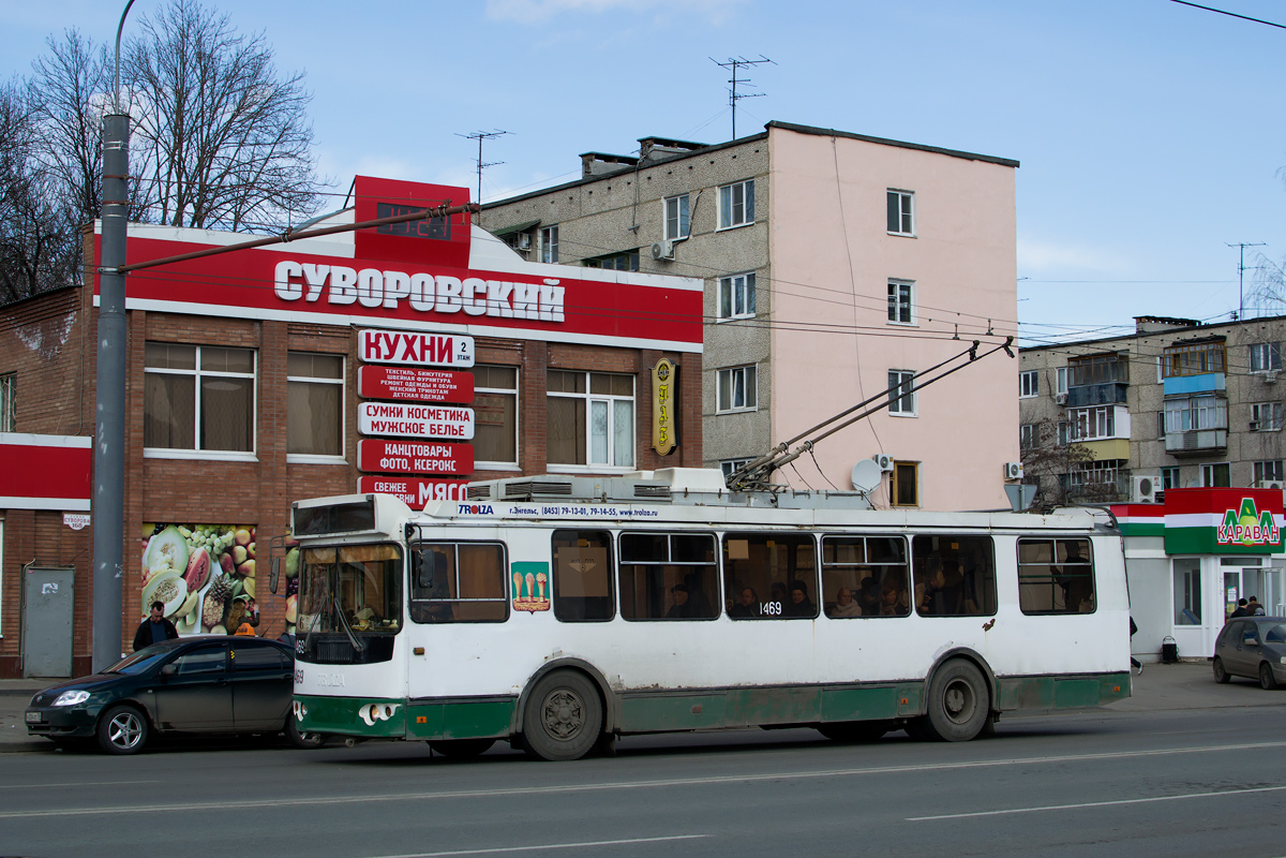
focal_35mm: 52
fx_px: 1875
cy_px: 429
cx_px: 643
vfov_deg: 25.8
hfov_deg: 37.9
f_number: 6.3
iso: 200
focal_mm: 35
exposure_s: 1/800
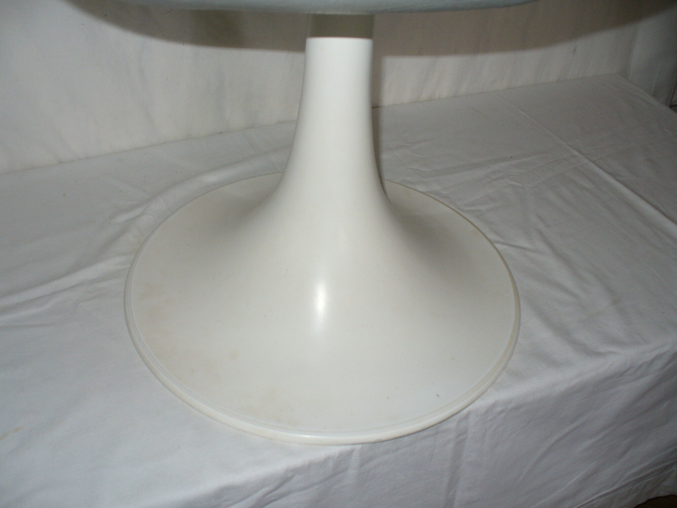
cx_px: 338
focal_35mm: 37
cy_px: 254
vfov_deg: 38.7
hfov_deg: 50.1
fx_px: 724
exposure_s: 1/30
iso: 100
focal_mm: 6.1
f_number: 2.8
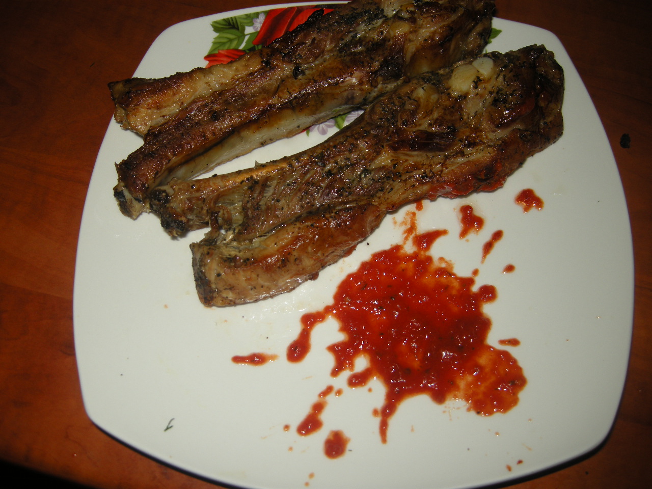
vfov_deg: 40.7
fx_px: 659
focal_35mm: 35
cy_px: 244
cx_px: 326
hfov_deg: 52.6
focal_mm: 7.5
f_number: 2.7
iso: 64
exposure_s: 1/60
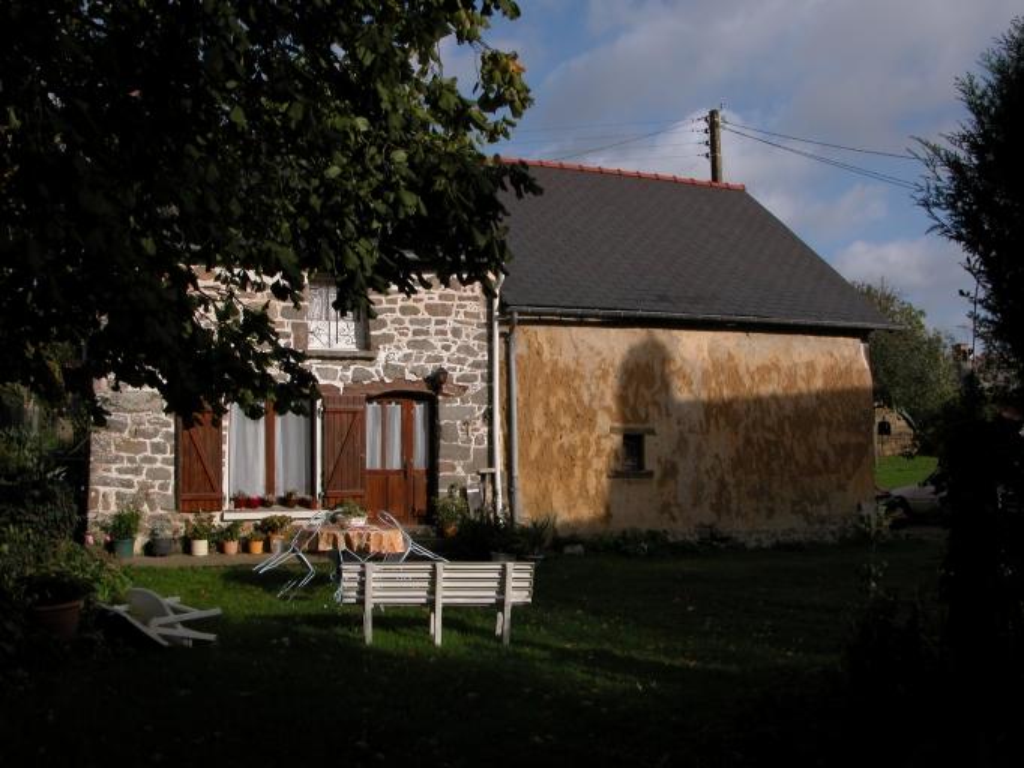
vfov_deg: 40.7
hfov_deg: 52.6
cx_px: 512
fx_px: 1036
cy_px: 384
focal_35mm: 35
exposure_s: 1/448
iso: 100
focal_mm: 9
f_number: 7.1
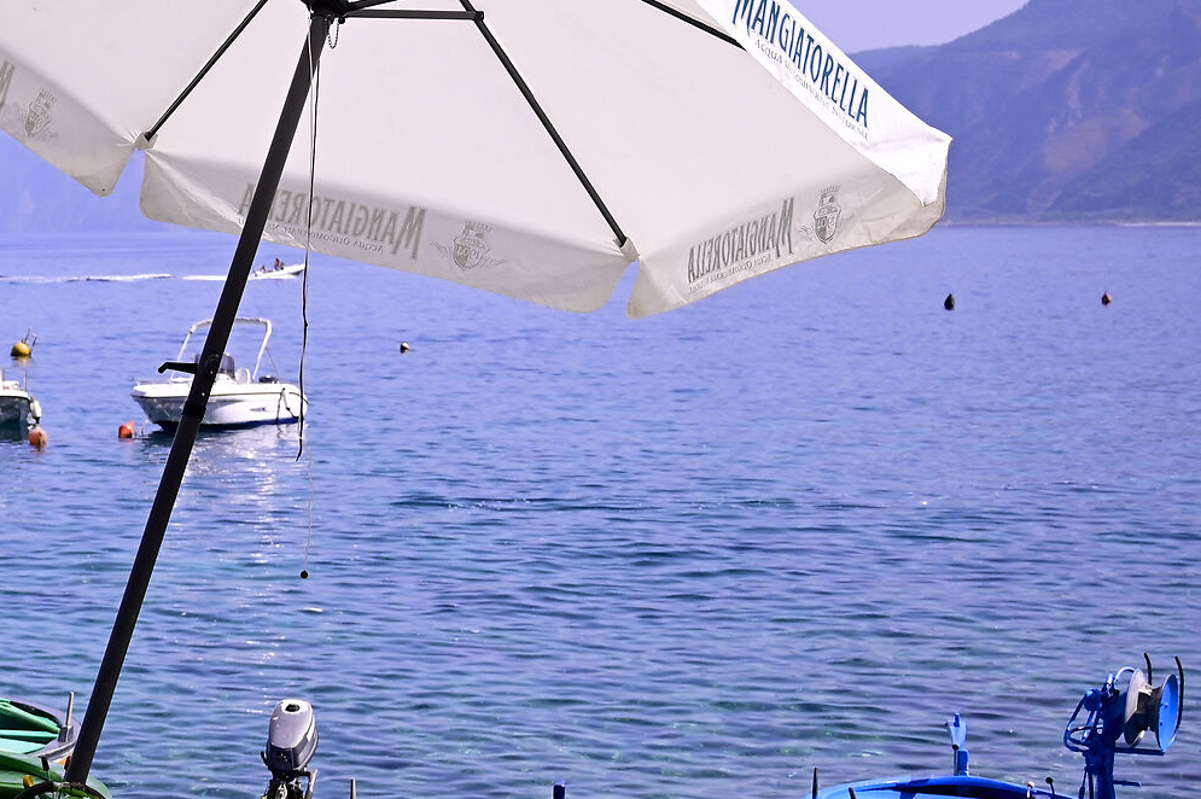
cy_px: 393
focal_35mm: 82
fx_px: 2734
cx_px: -209
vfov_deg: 16.6
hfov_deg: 22.9
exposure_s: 1/6400
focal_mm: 34
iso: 640
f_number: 4
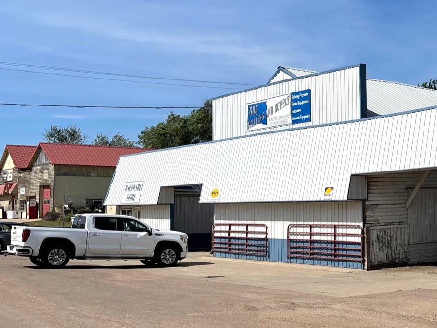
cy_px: 186
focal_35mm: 52
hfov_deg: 34.6
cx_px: 400
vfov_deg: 28.0
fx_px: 656
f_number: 1.6
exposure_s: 1/8547
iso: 32
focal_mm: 5.1
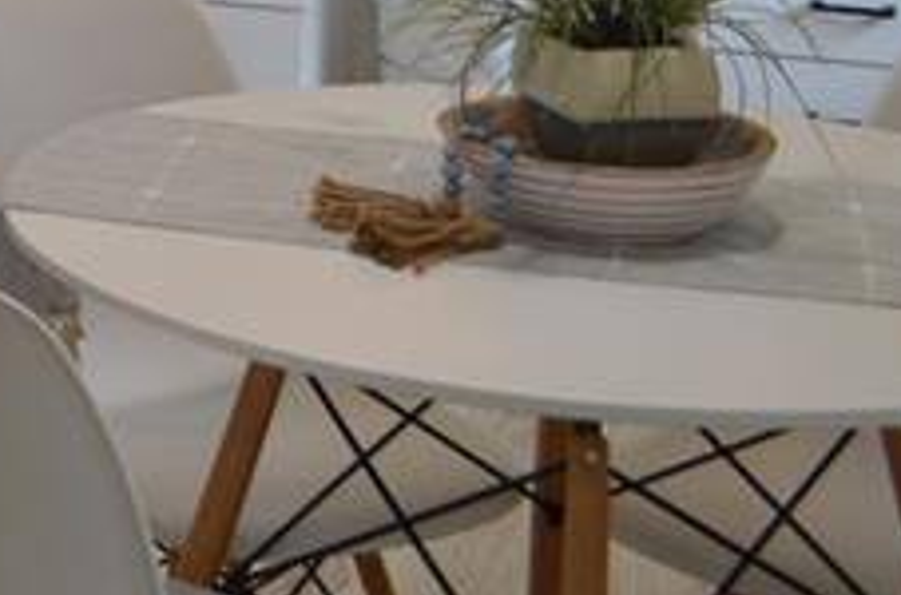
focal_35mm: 122
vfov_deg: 10.4
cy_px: -528
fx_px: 3045
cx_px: -885
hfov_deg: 14.2
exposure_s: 1/60
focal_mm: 18
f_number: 4
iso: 400
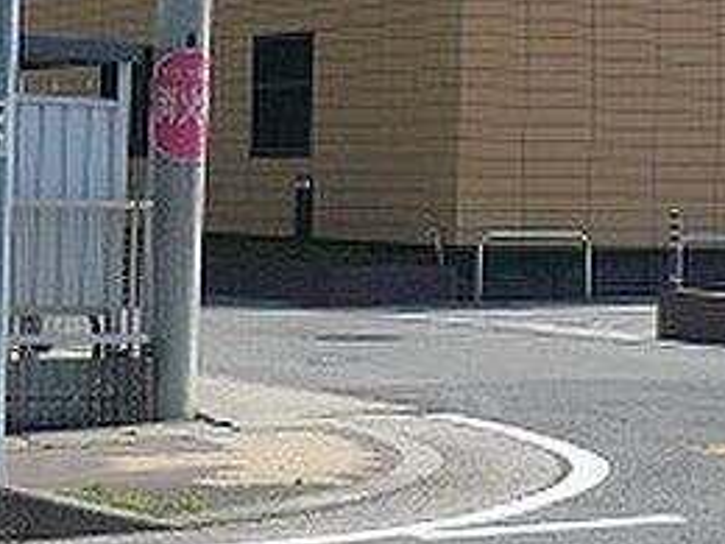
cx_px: 747
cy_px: -25
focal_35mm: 118
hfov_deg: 16.3
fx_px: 2471
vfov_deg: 12.4
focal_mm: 5.2
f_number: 9
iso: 100
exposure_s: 1/200
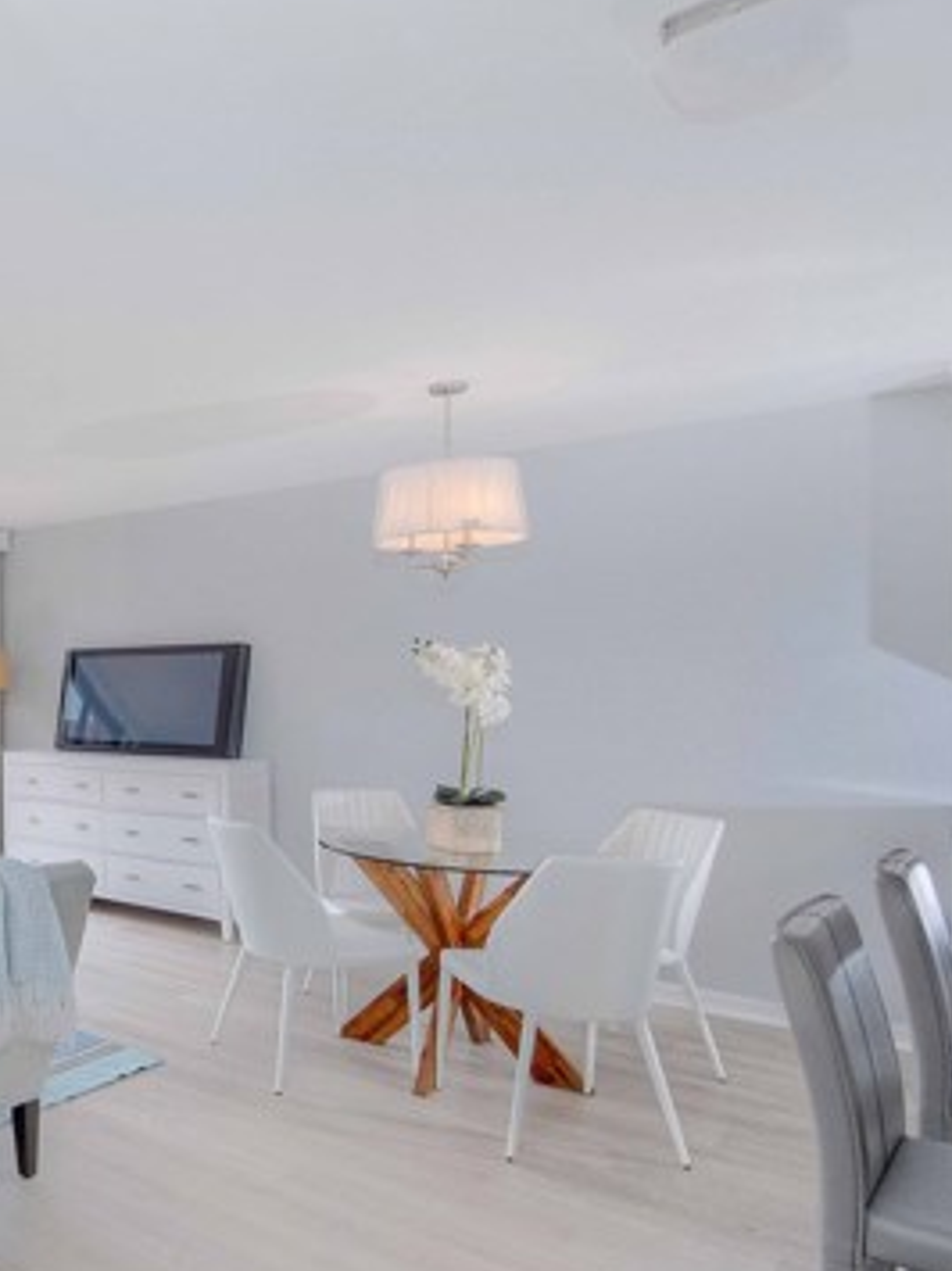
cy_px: 707
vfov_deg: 67.1
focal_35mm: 26
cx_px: -118
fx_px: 954
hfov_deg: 41.2
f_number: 9
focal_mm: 10
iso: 250
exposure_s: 1/125
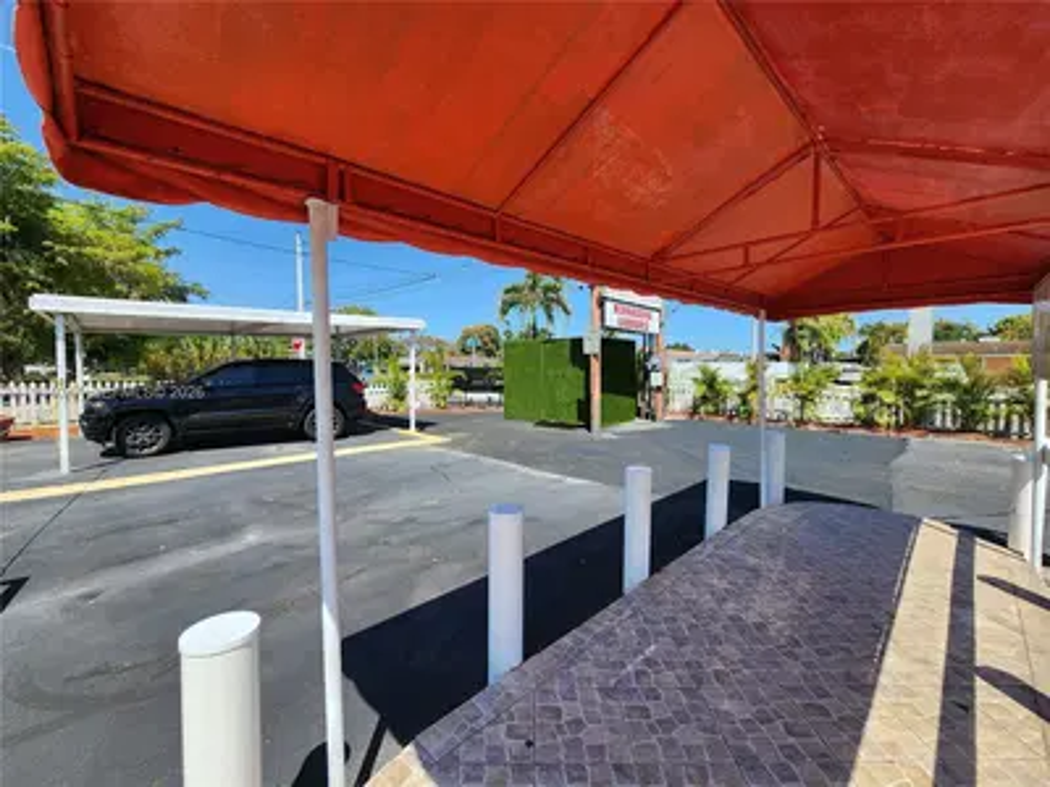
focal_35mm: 13
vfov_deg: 89.9
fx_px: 394
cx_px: 525
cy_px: 394
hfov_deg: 106.2
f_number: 2.2
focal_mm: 2.2
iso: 50
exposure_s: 1/1571
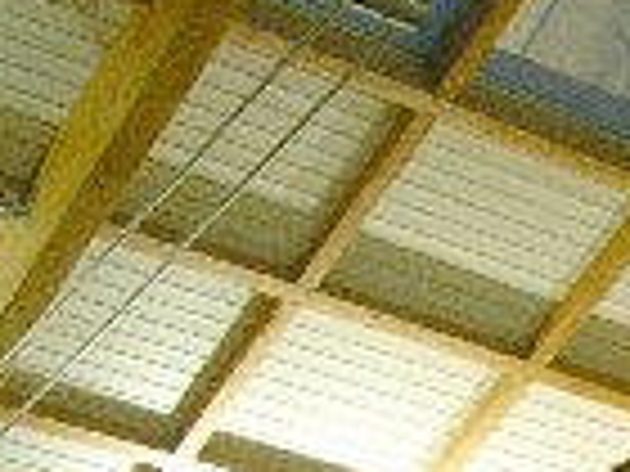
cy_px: 746
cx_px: 673
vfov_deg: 9.7
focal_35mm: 147
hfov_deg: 13.2
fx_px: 2675
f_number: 2.8
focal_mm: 8.9
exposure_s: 1/25.7
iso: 148
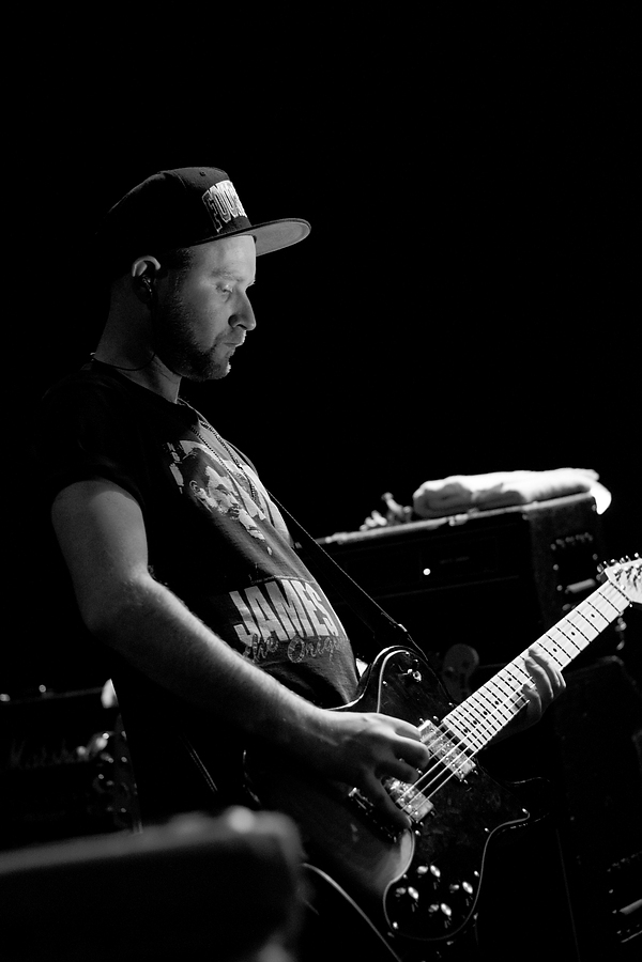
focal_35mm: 75
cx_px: 321
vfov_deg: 27.0
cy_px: 481
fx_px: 2006
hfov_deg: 18.2
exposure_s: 1/60
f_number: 2
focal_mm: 50
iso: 800
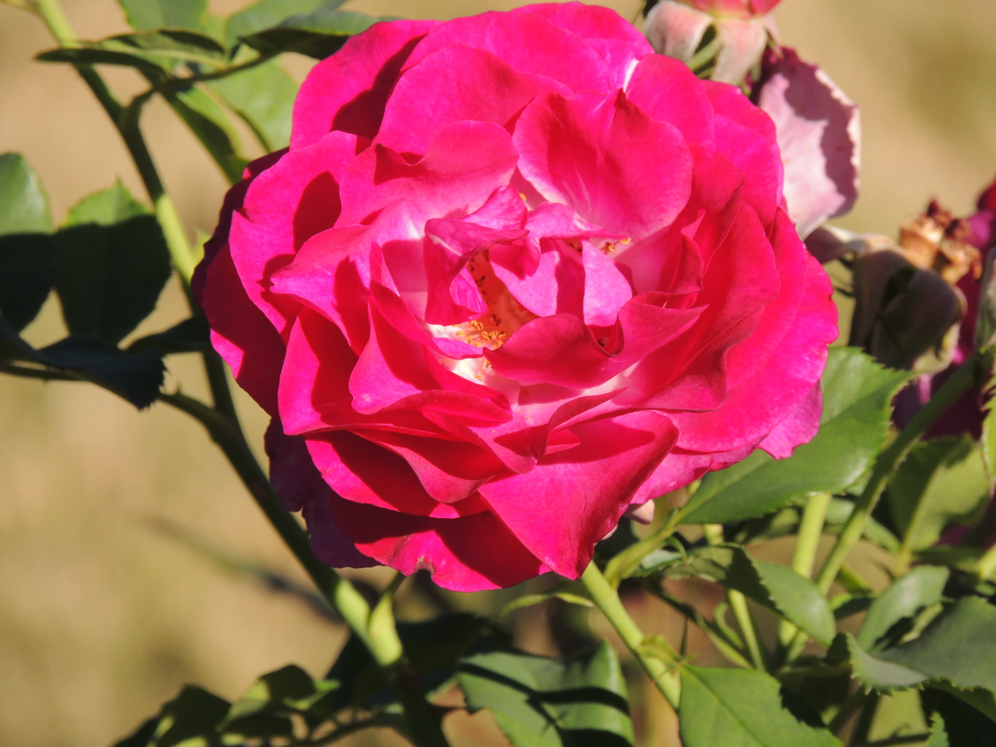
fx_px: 15825
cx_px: 498
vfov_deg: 2.7
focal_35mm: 550
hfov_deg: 3.6
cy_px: 374
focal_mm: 98.1
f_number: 4.9
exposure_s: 1/800
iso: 180
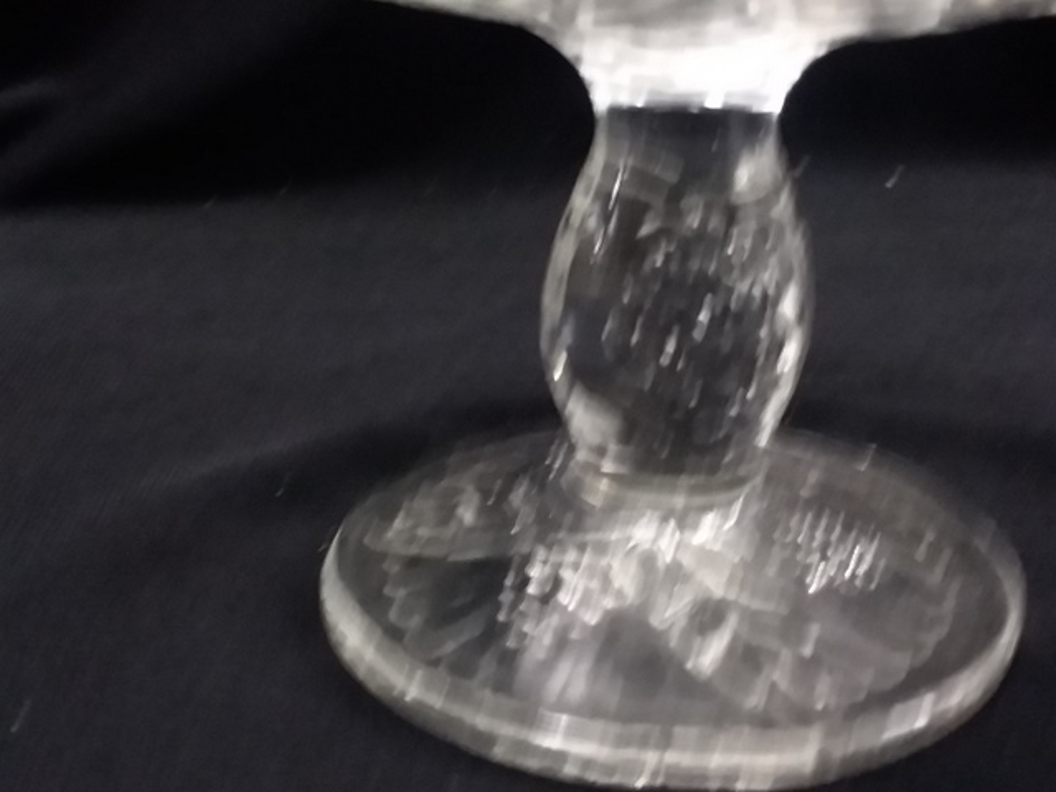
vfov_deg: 48.2
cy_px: 396
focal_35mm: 29
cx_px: 528
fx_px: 885
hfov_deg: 61.7
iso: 200
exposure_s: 1/17
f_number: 1.9
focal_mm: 2.47
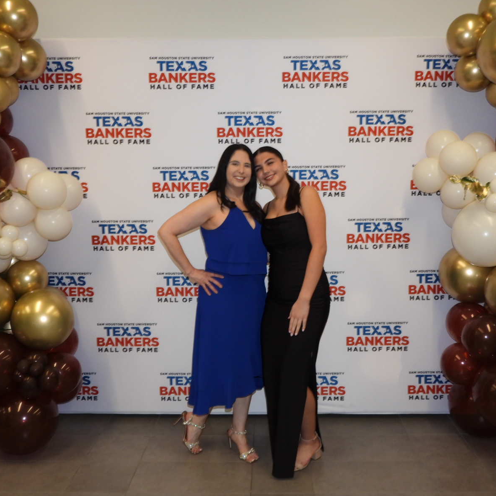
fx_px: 584
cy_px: 247
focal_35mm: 36
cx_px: 265
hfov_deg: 46.0
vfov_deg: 46.0
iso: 200
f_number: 3.2
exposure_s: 1/30
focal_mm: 5.4
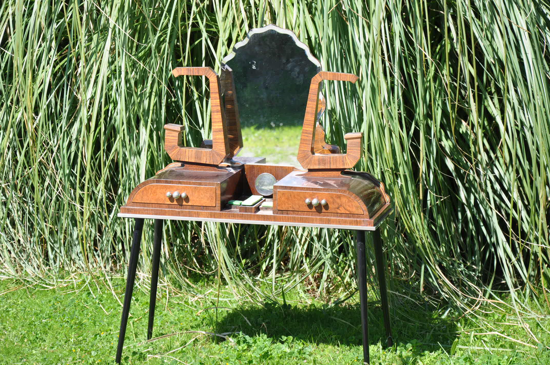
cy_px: 182
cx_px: 275
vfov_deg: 10.7
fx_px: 1946
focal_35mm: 128
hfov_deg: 16.1
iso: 250
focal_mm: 85
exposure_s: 1/250
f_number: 8
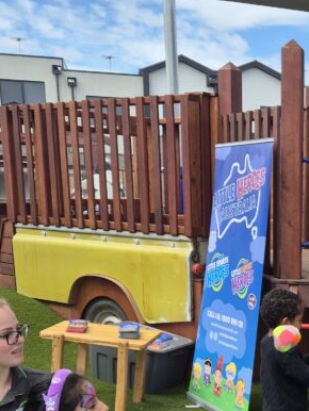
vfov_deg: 30.7
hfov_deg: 22.9
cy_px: 345
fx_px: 725
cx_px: 321
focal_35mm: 61
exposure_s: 1/1328
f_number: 1.8
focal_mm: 5.4
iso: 25
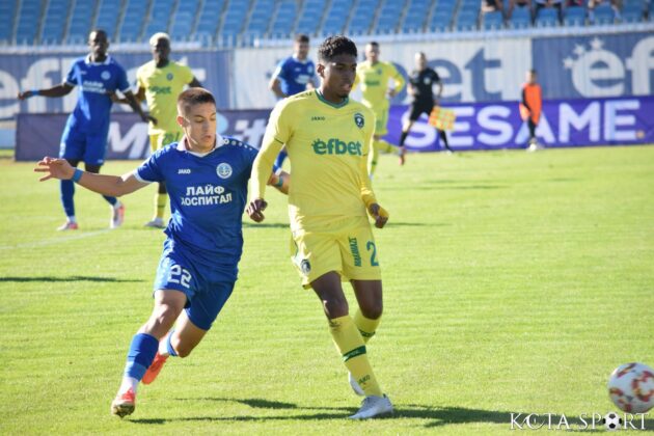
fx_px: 4905
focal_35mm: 270
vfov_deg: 5.1
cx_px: 327
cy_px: 218
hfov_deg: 7.6
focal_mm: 180
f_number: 5
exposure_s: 1/800
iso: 400
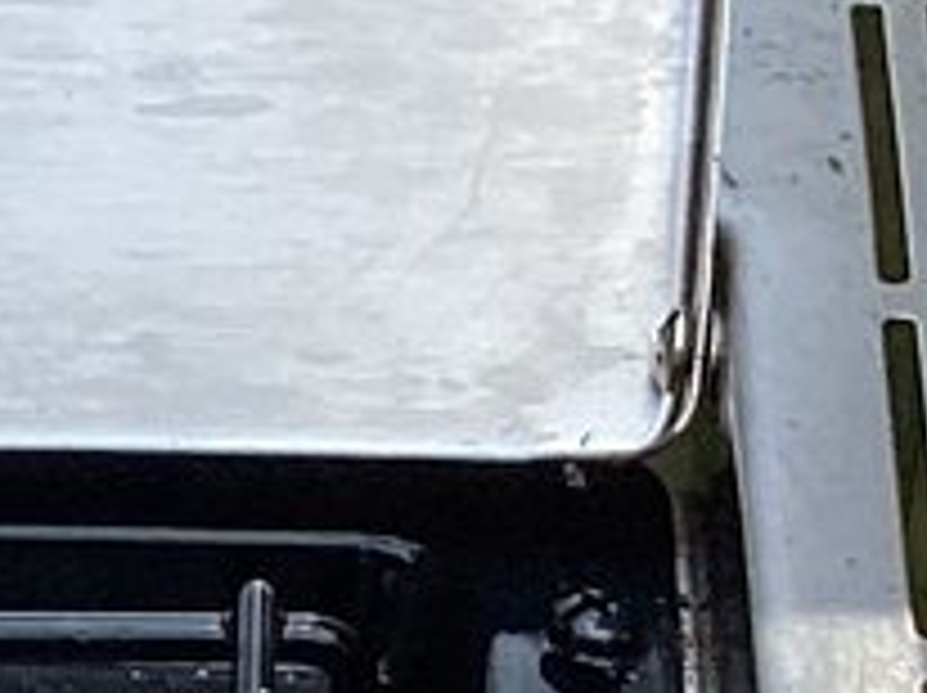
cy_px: 2032
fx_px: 6099
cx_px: -700
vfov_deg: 6.0
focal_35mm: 228
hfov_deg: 8.4
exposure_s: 1/1217
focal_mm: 3.3
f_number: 2.4
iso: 25
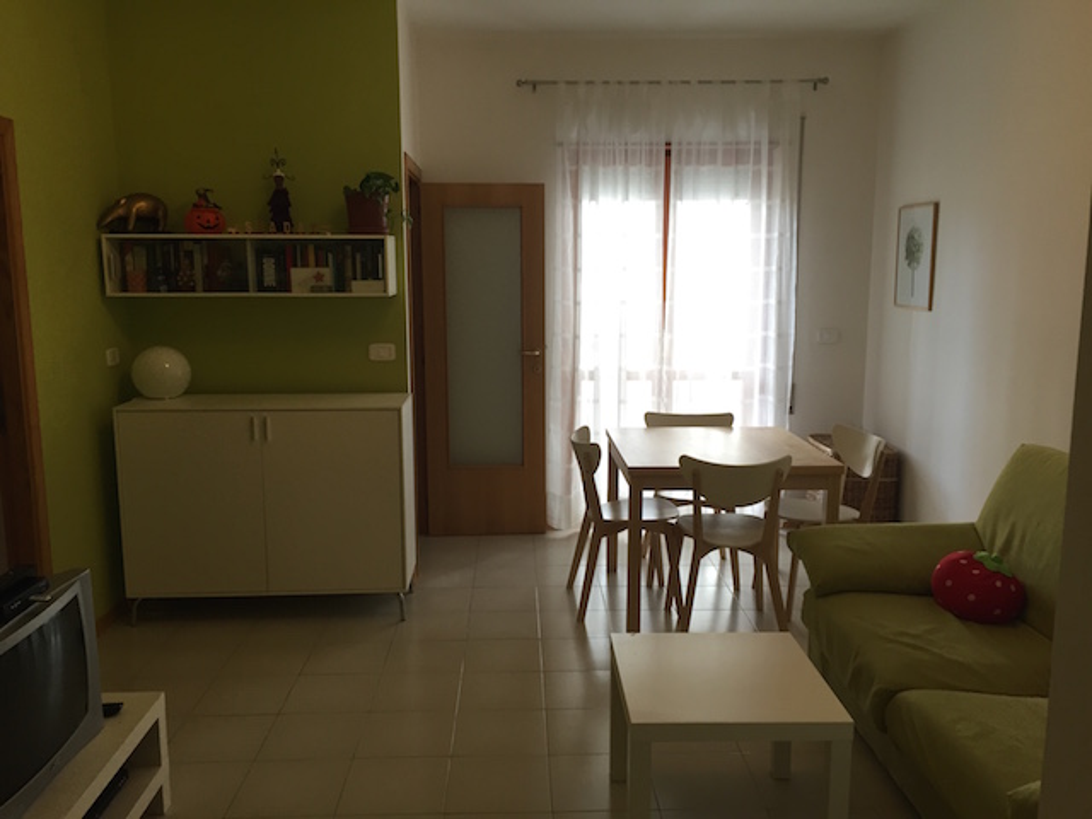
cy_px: 410
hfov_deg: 61.7
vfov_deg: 48.2
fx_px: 915
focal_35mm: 29
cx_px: 546
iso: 80
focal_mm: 4.15
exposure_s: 1/30
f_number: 2.2
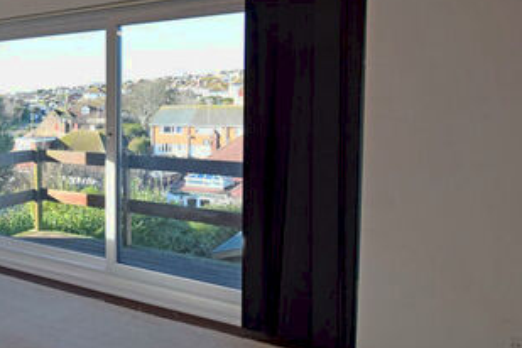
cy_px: 139
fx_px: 493
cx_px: 20
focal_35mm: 34
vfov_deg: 38.7
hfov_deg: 47.9
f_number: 5.6
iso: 640
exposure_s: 1/500
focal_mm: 10
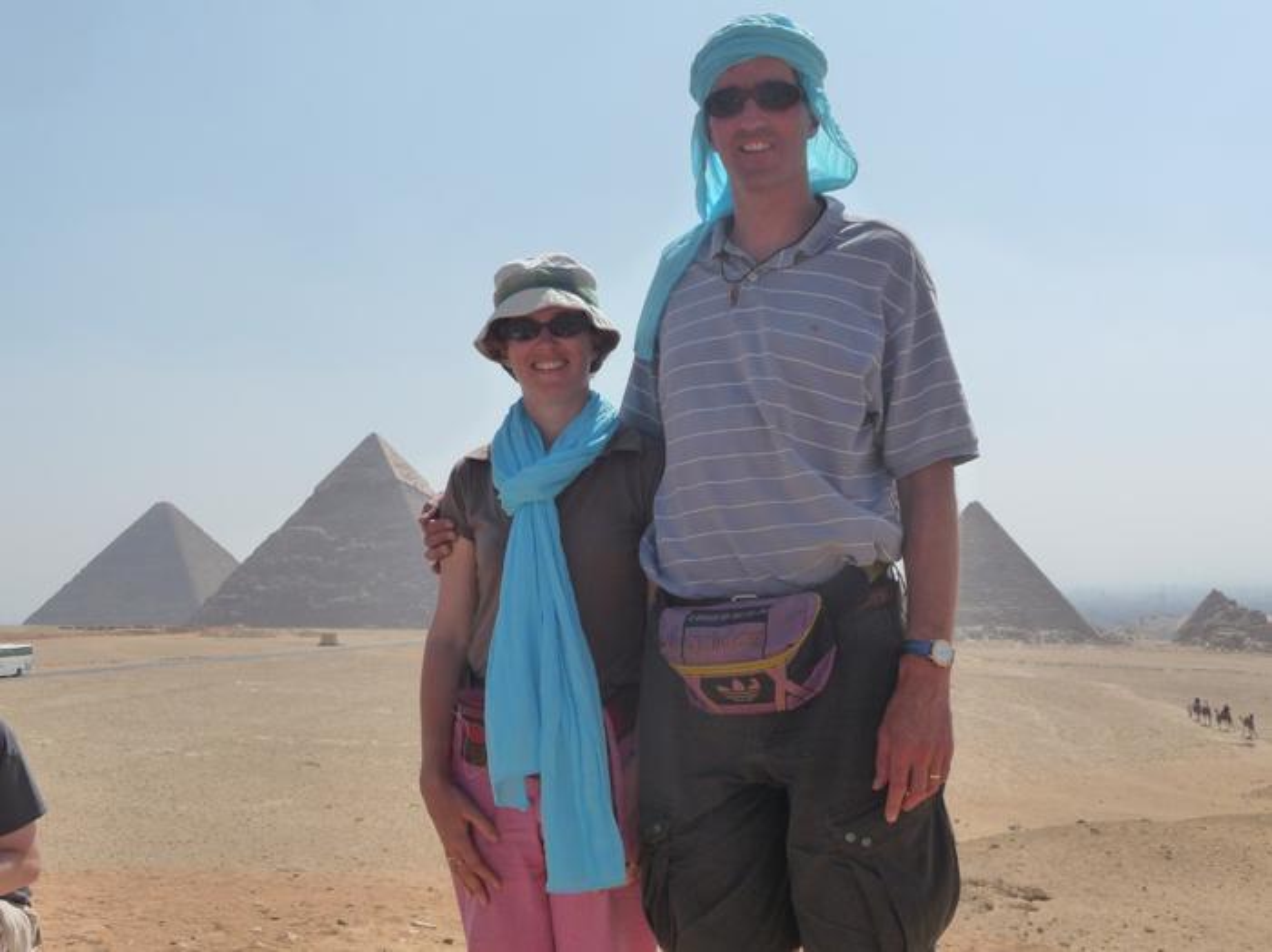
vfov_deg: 33.6
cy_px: 476
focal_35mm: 43
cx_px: 636
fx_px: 1579
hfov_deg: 43.9
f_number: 10
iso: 160
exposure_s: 1/320
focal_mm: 7.1
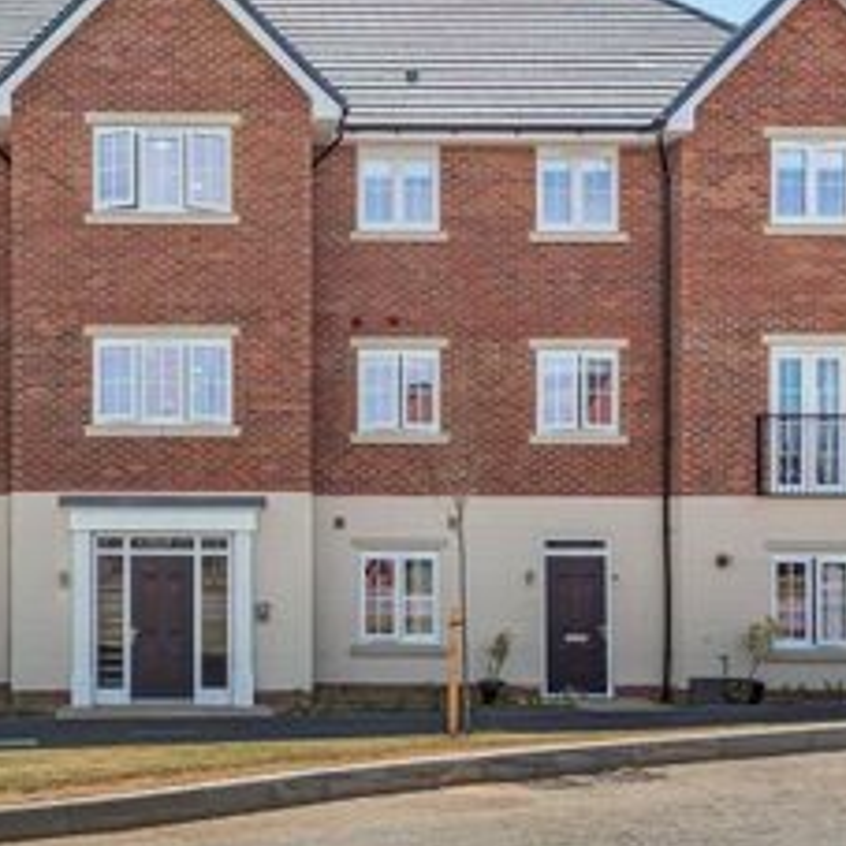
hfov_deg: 38.5
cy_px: 354
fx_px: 1161
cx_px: 164
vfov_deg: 39.9
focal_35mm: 42
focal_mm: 16
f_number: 10
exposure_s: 1/640
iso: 400
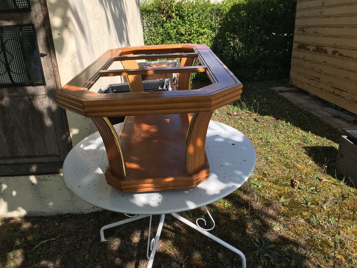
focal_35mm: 29
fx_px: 299
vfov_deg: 48.2
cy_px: 134
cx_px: 178
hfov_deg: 61.7
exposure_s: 1/855
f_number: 2.2
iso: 25
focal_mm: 4.15
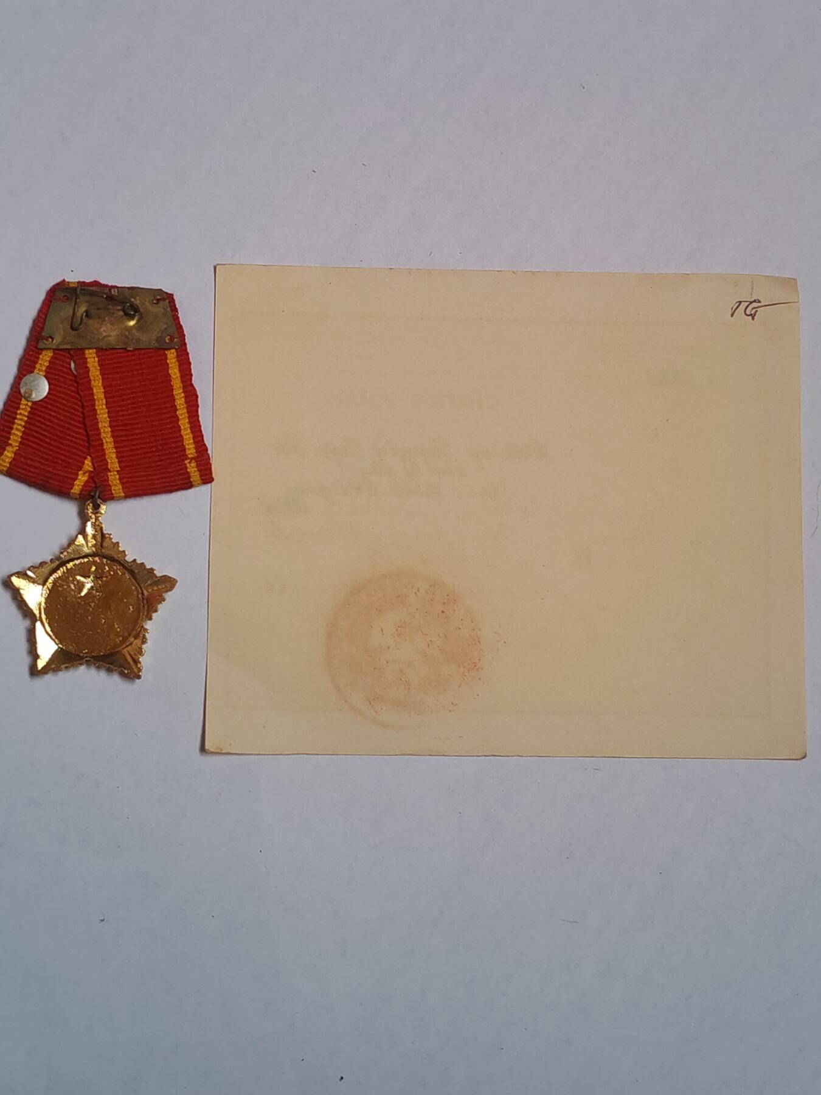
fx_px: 2150
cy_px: 548
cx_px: 410
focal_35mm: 68
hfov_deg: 21.6
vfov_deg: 28.6
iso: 125
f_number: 1.95
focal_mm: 5.52
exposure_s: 1/100
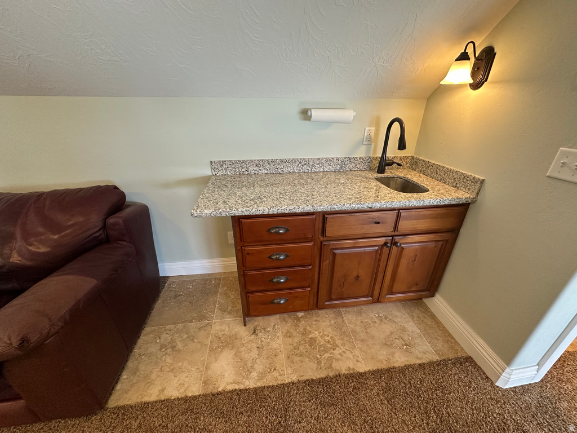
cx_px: 288
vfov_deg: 85.7
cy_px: 216
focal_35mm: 14
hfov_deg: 102.1
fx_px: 233
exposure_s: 1/120
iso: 250
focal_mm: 2.22
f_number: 2.2
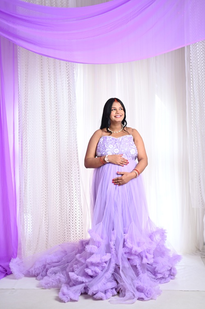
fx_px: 427
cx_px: 102
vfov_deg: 39.6
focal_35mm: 50
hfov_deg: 27.0
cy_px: 154
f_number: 1.8
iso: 400
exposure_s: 1/200
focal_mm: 50
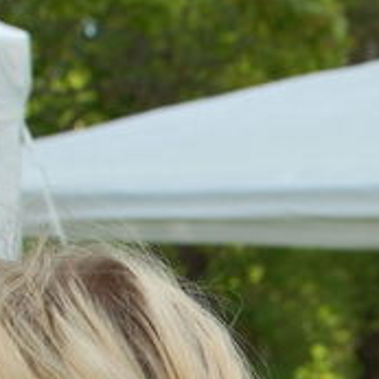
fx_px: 2551
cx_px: 424
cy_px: 349
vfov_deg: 8.5
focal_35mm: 206
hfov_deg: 8.4
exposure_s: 1/125
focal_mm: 35
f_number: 5.6
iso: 220
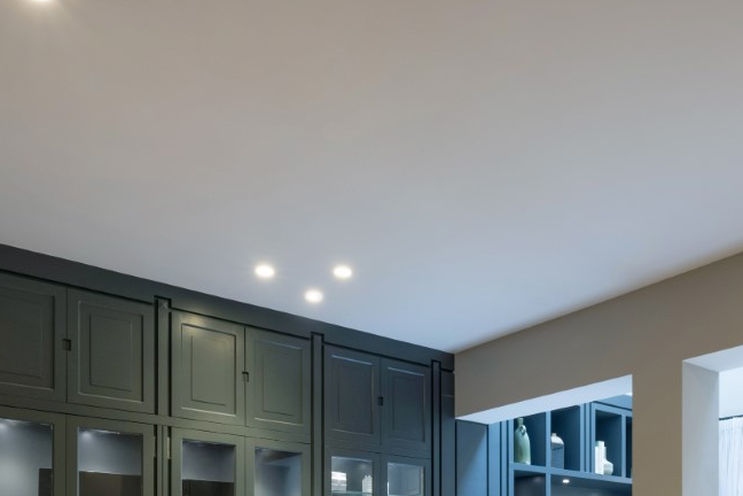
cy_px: 574
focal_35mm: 35
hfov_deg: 54.0
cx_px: 446
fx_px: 722
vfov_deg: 32.3
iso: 100
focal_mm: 14
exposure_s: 2.5
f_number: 9
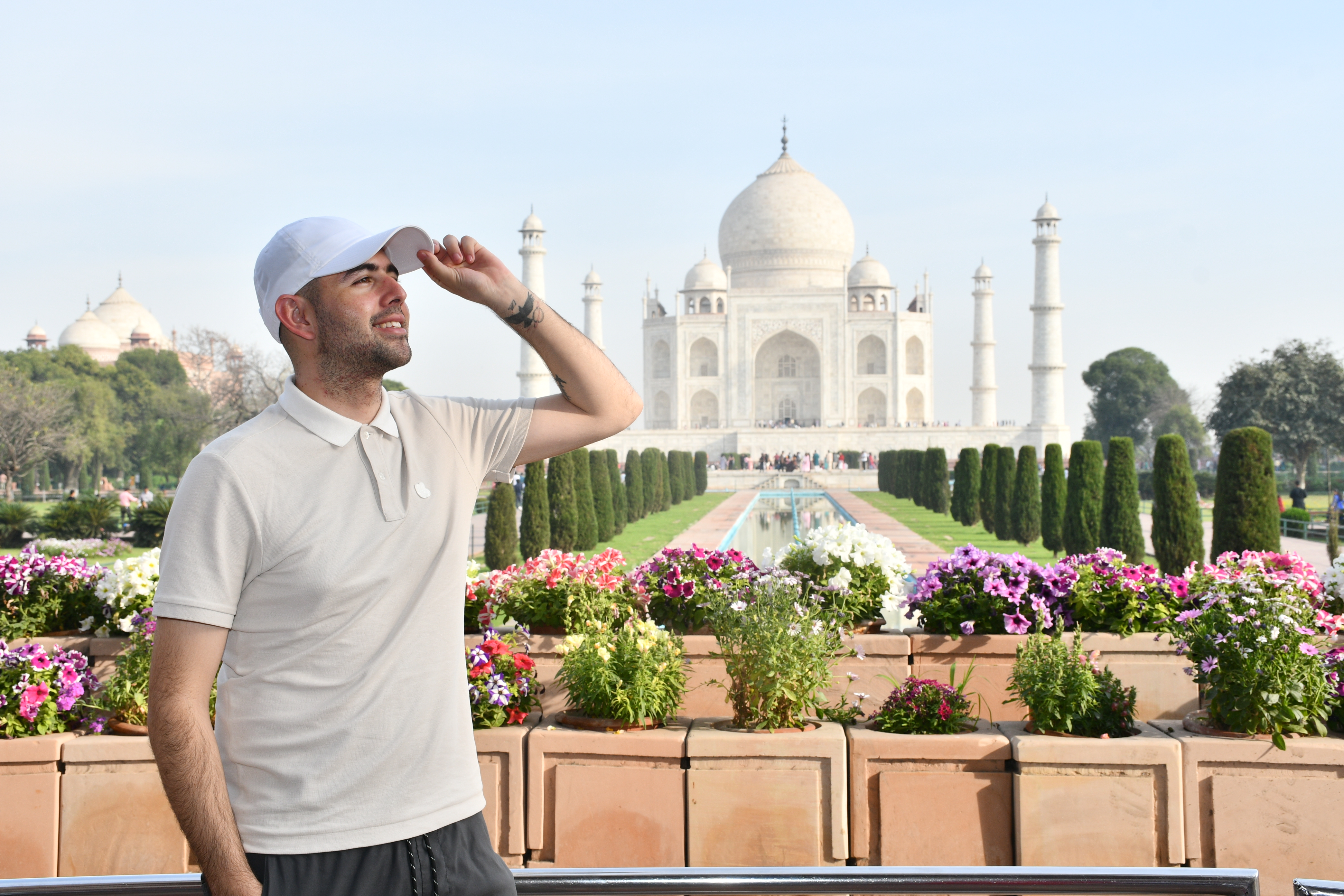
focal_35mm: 45
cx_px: 672
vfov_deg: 29.9
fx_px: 1680
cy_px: 448
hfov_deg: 43.6
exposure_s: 1/200
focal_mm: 30
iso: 200
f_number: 9
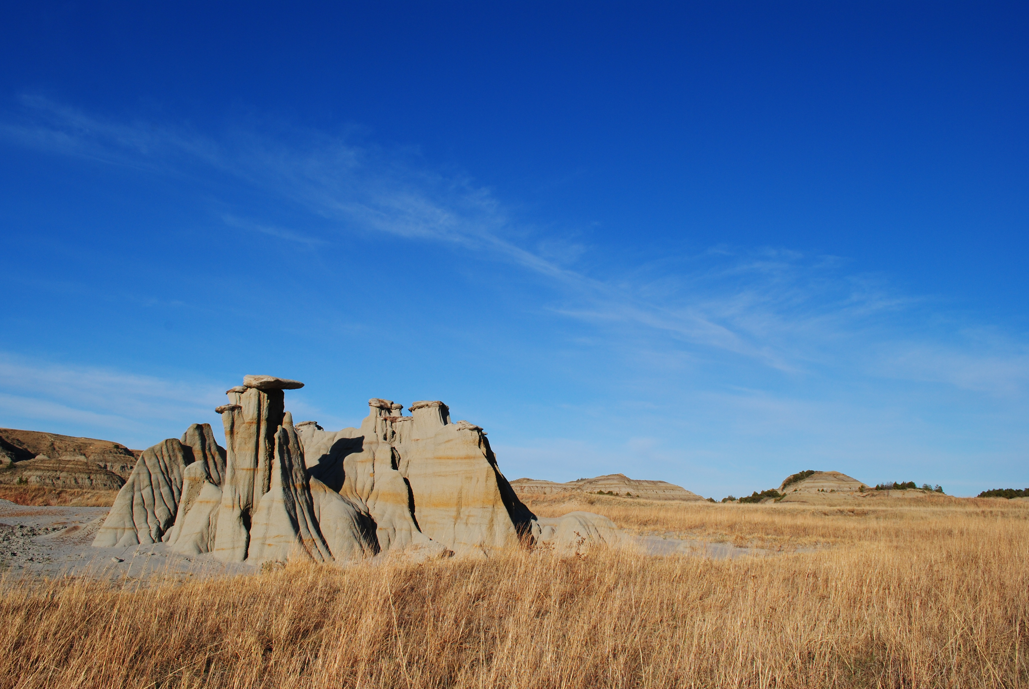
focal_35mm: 28
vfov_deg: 46.5
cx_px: 503
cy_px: 355
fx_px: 801
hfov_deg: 65.4
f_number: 10
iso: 110
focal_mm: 18
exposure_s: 1/250
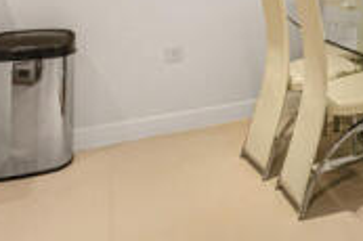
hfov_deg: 29.9
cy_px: -89
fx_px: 534
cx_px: 472
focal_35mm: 53
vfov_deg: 22.3
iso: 250
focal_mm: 14
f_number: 14
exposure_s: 1/3
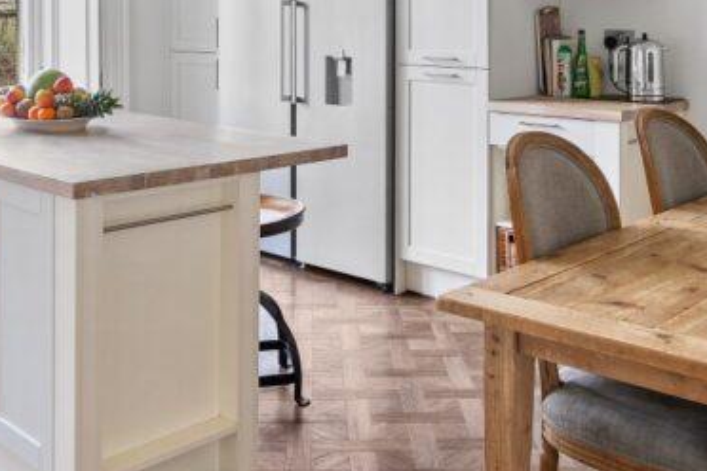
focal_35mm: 44
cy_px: 26
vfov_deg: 29.0
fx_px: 864
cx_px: 312
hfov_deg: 44.4
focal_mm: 16
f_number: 8
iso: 400
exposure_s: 1/6
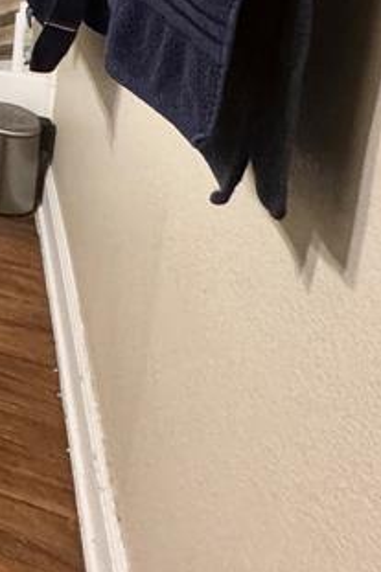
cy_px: -129
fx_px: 763
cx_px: -353
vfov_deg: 33.0
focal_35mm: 48
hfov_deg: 19.1
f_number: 2.2
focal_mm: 2.22
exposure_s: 1/60
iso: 400
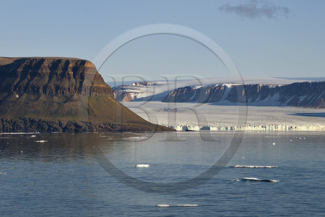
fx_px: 1805
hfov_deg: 10.3
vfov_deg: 6.9
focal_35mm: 200
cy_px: 108
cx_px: 162
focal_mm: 200
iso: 200
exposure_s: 1/320
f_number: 14
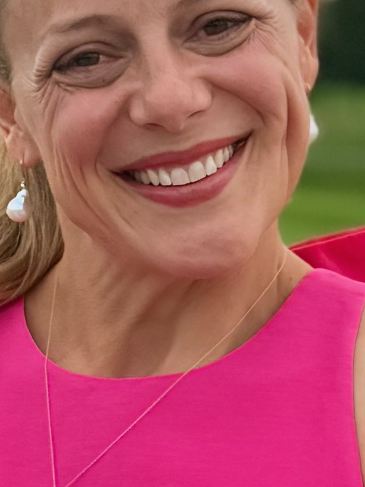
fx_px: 689
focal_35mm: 49
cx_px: 149
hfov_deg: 29.6
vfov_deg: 38.8
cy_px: 196
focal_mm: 6.76
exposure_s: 1/2506
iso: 80
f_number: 1.78
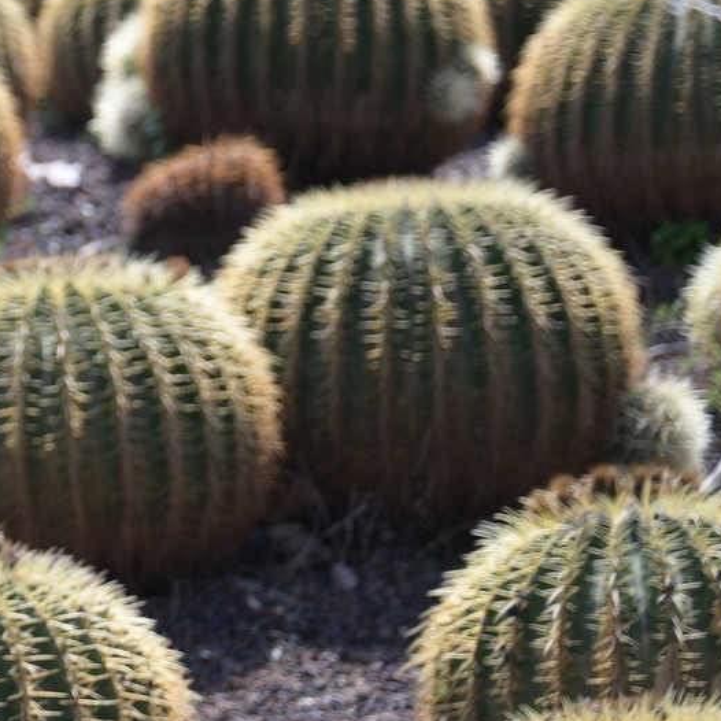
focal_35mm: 236
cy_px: -231
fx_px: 5561
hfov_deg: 7.0
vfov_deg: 7.3
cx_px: -995
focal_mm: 57
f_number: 3.2
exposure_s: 1/800
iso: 100
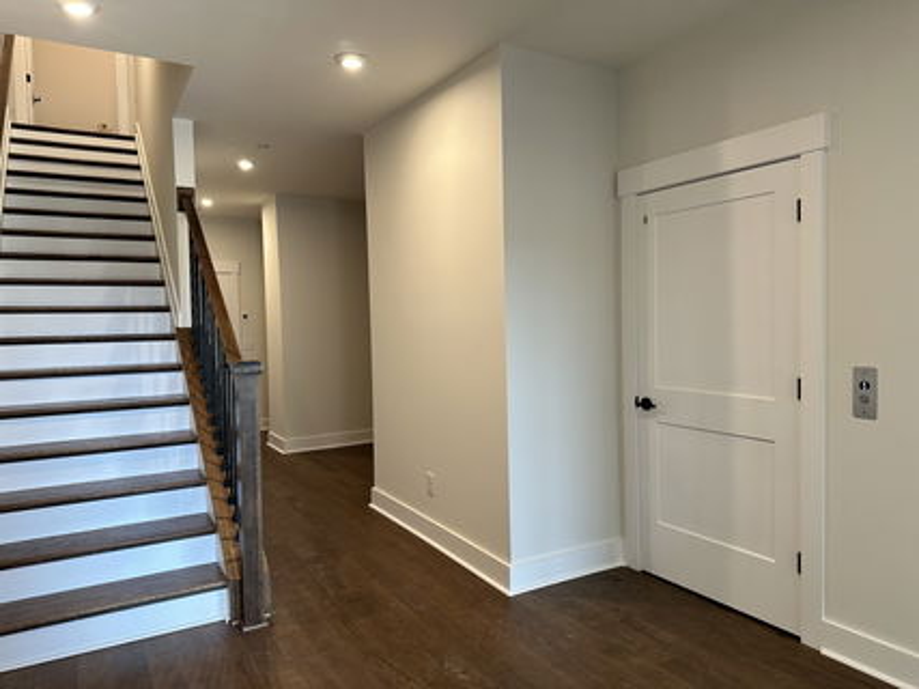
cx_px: 460
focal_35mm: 24
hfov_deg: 71.6
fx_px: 637
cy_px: 344
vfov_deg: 56.8
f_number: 1.78
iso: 160
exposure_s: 1/120
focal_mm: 6.86
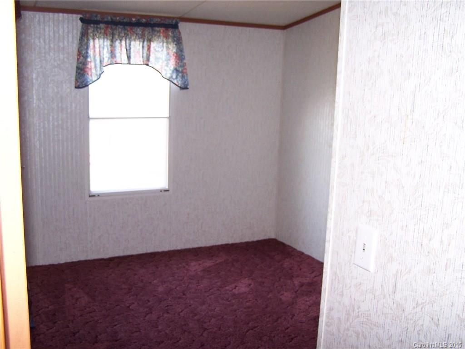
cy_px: 174
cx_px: 232
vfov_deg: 37.7
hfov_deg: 49.0
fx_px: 510
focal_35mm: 38
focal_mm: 6.3
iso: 140
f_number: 2.8
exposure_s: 1/60
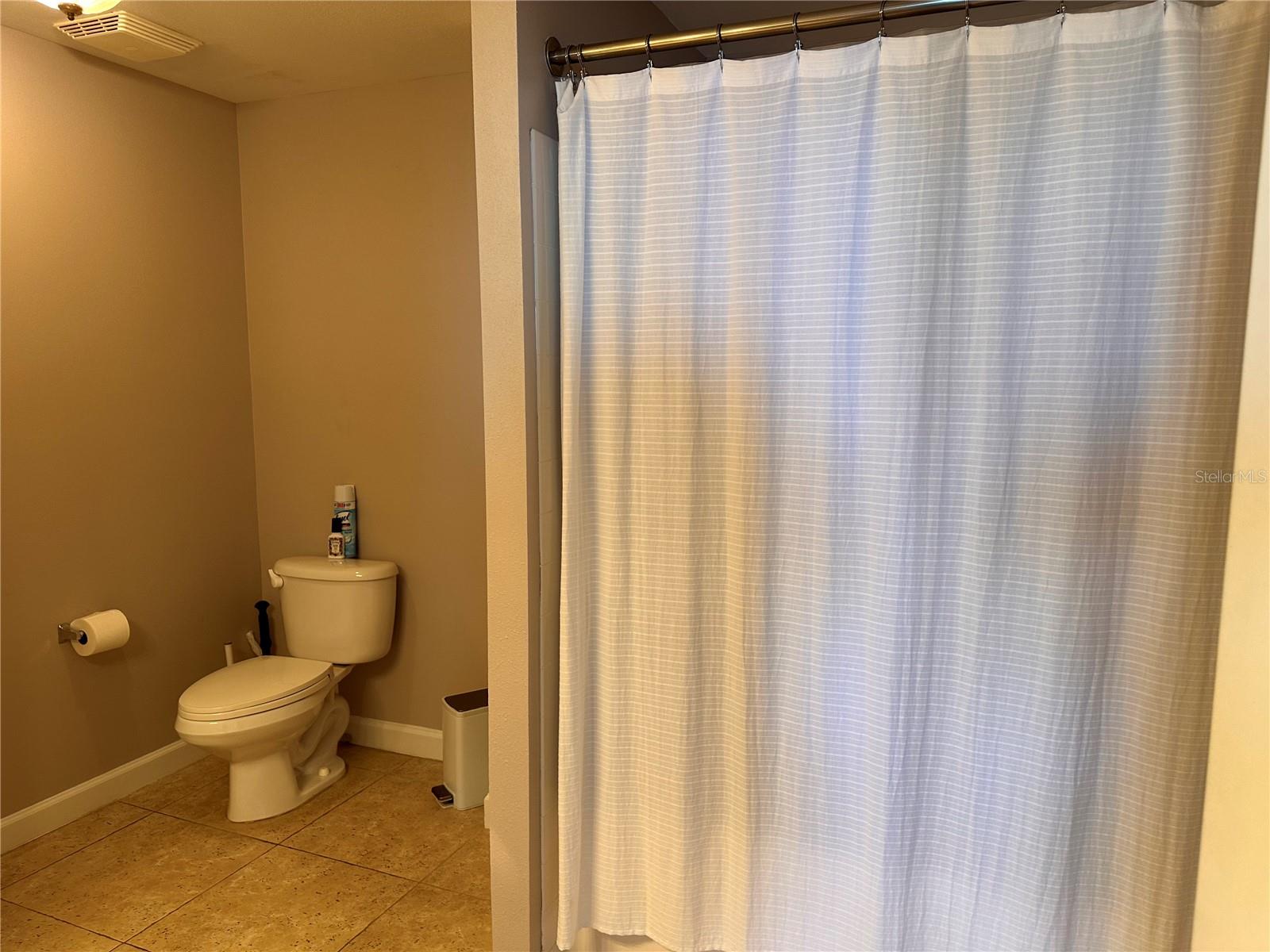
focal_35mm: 24
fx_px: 881
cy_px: 476
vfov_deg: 56.8
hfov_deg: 71.6
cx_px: 635
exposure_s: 1/60
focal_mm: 6.86
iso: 125
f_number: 1.78
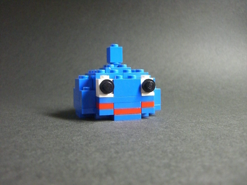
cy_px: 92
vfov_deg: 37.7
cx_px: 124
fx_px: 271
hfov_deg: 49.0
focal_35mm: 38
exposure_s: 1/40
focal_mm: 6.2
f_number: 2.7
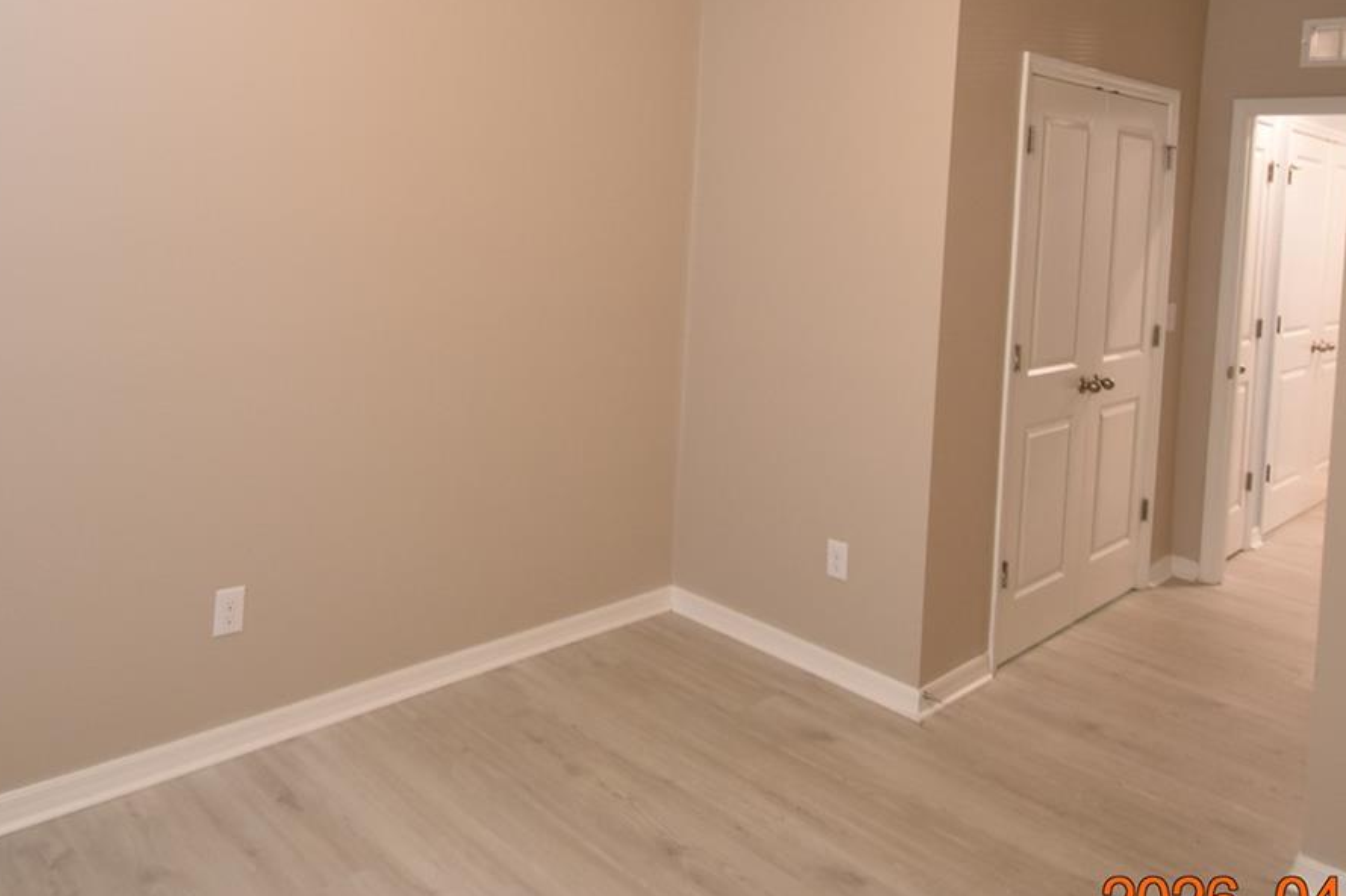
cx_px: 656
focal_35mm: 27
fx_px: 1009
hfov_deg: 67.4
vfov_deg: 46.1
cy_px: 216
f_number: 3.5
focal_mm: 10
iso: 800
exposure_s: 1/30
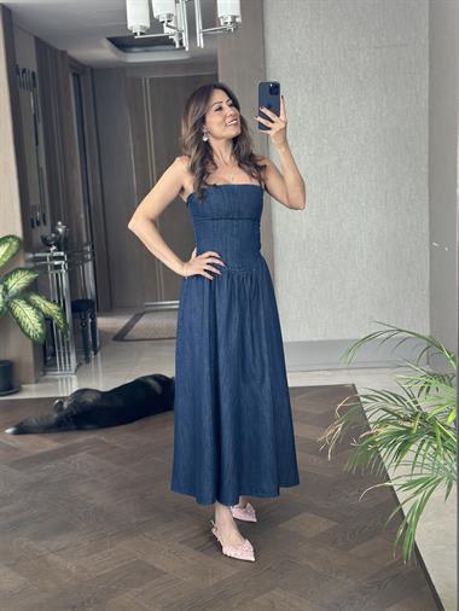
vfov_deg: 39.6
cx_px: 230
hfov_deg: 30.3
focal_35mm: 48
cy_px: 306
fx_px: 848
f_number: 1.78
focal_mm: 6.86
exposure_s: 1/121
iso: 125
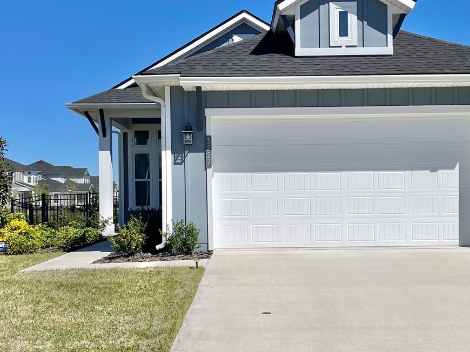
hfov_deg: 41.2
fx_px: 624
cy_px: 186
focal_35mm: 46
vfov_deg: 31.5
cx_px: 263
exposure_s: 1/8547
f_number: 1.6
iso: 32
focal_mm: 5.1
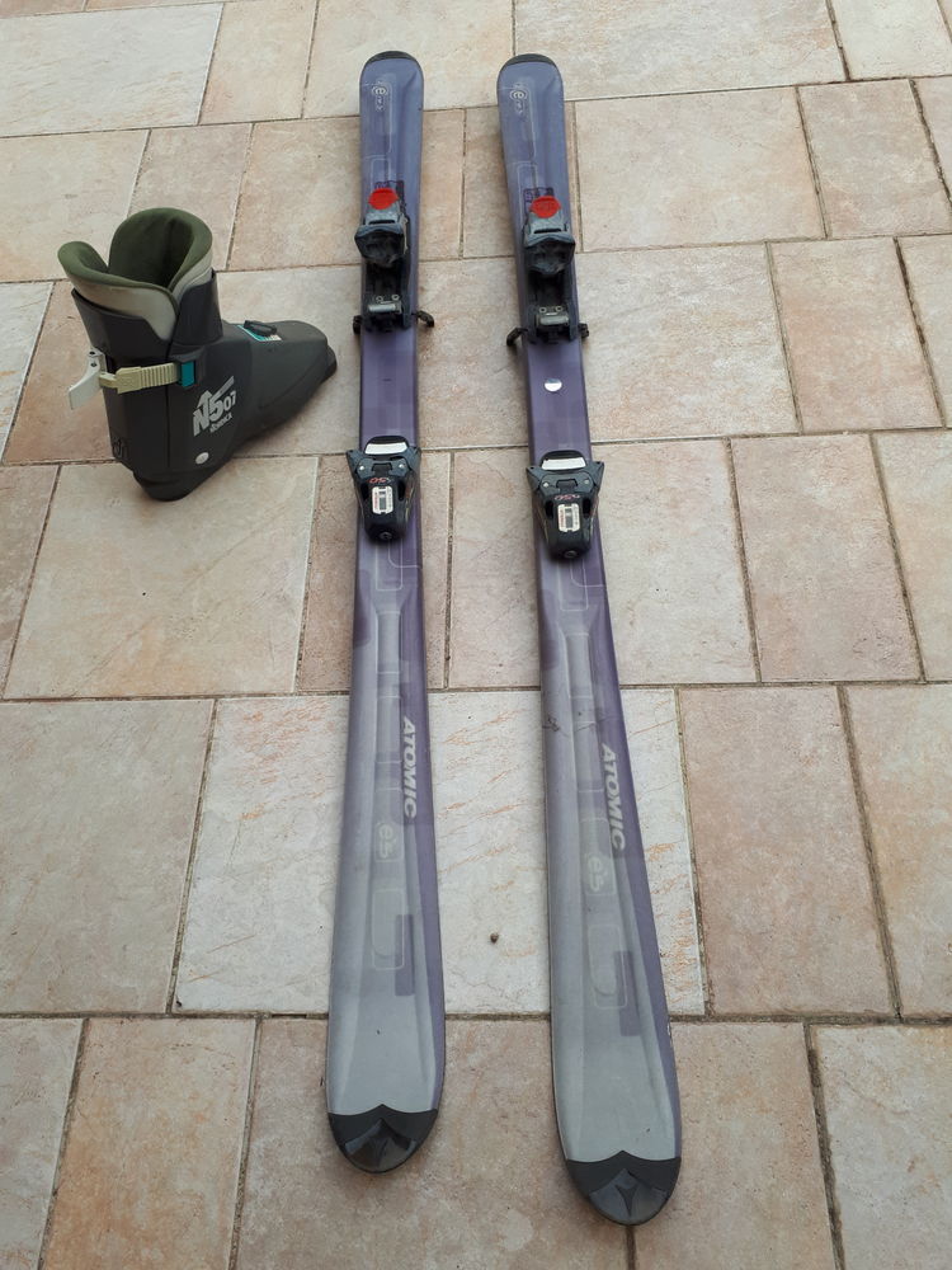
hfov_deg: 51.4
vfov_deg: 65.3
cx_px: 476
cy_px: 635
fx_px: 990
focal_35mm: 27
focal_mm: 3.6
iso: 40
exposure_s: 1/423
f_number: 1.9
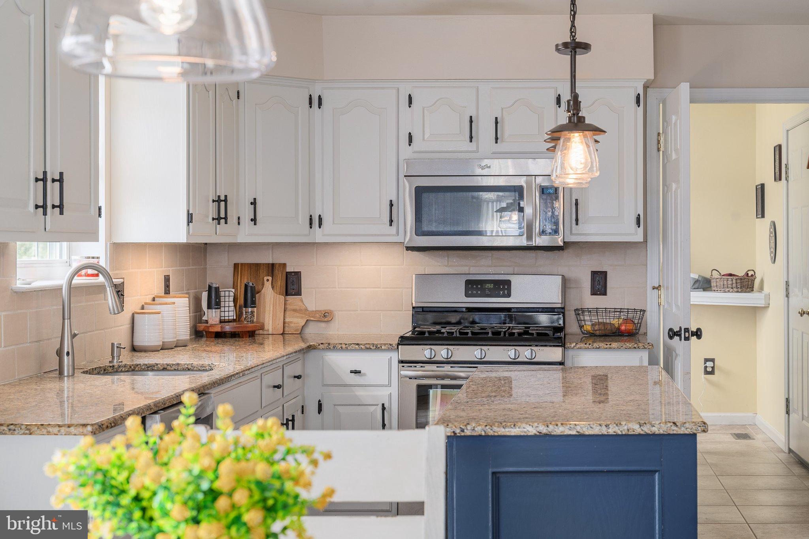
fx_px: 1303
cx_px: 404
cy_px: 270
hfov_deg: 34.5
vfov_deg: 23.4
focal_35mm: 58
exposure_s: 1/20
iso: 320
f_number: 7.1
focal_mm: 58
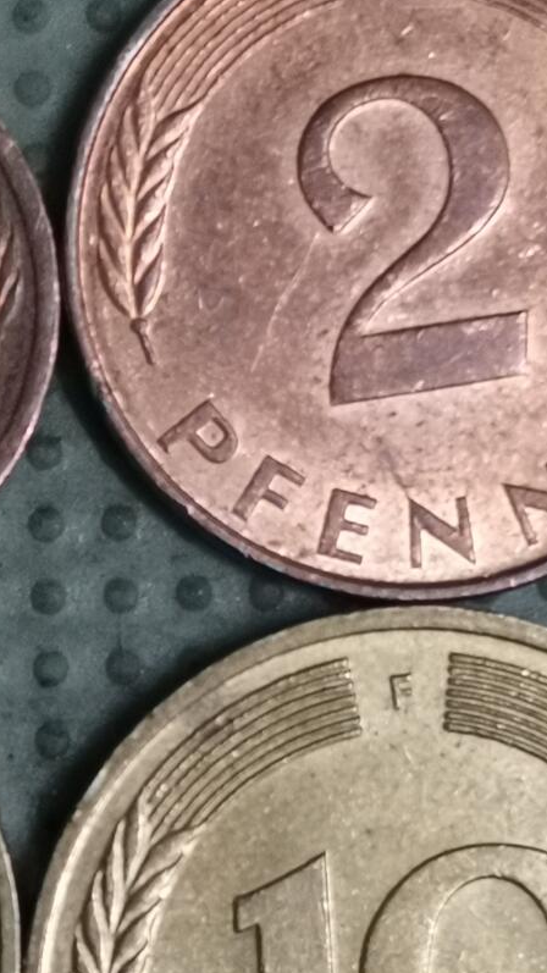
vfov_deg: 16.7
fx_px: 3302
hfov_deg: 9.4
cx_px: 90
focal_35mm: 128
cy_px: 758
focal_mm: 4.75
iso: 320
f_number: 1.8
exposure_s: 1/30
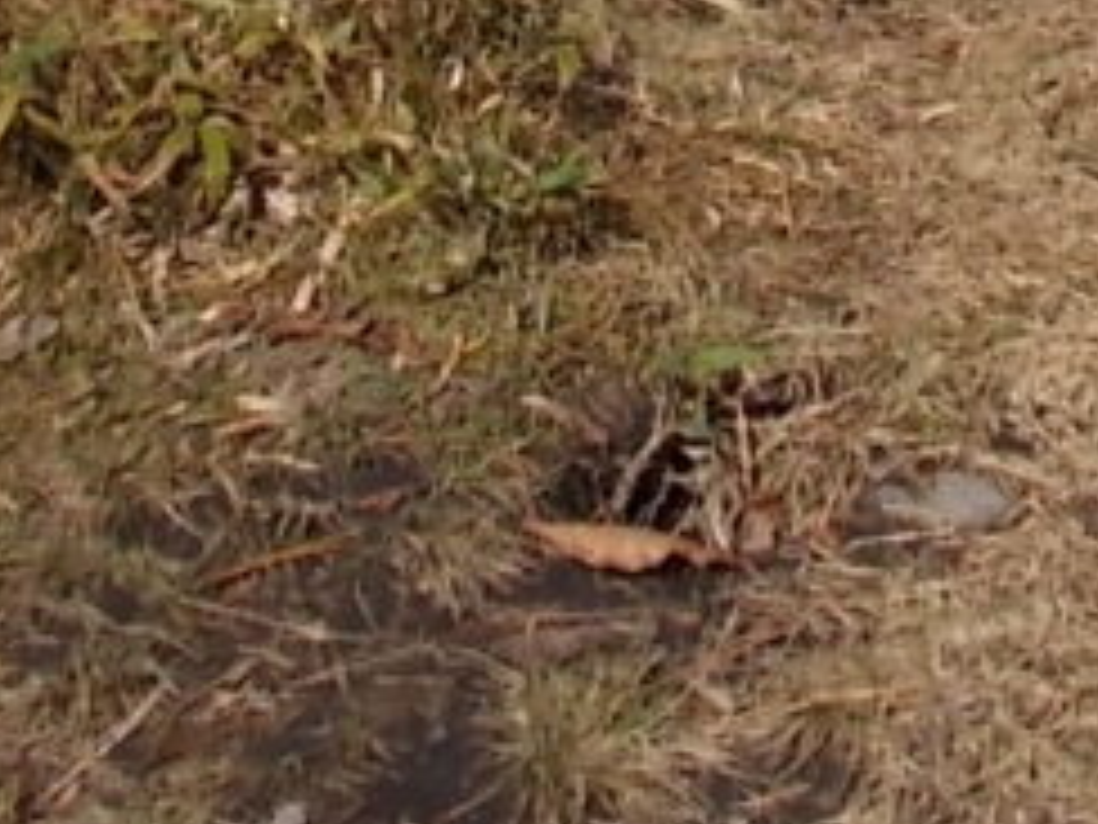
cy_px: -869
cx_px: 774
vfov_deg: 12.0
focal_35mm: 109
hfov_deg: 18.0
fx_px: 3457
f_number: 8
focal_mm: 4.6
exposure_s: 1/250
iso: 80
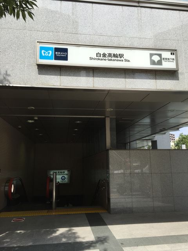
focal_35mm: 29
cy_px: 126
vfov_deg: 61.7
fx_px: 210
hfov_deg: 48.2
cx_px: 94
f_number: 2.2
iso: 32
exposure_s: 1/1276
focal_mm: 4.15
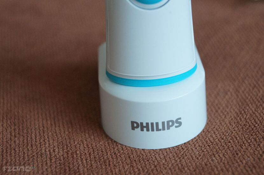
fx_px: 605
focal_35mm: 82
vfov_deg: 16.5
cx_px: 132
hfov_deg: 24.6
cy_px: 88
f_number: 5.6
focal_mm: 55
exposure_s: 1/160
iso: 1600
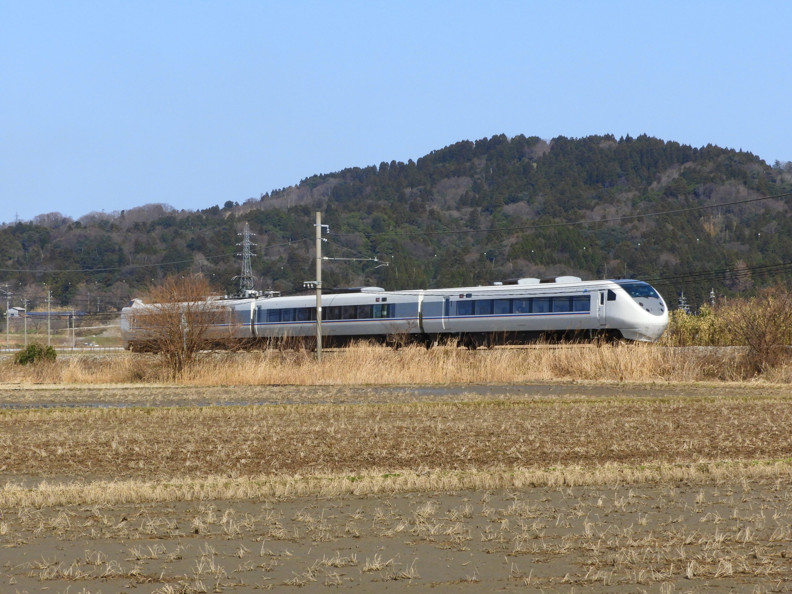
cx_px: 396
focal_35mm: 115
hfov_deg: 17.1
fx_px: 2631
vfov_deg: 12.9
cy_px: 297
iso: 200
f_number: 7.1
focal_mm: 20.6
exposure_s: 1/800
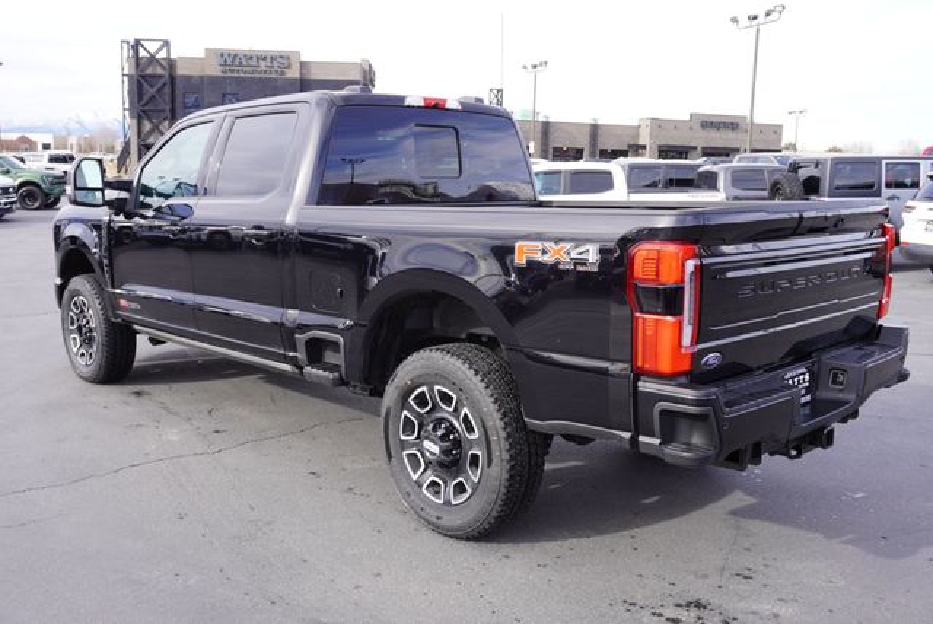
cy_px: 312
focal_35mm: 33
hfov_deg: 57.2
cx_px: 466
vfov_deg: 40.0
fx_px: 856
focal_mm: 22
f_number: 6.3
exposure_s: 1/100
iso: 100
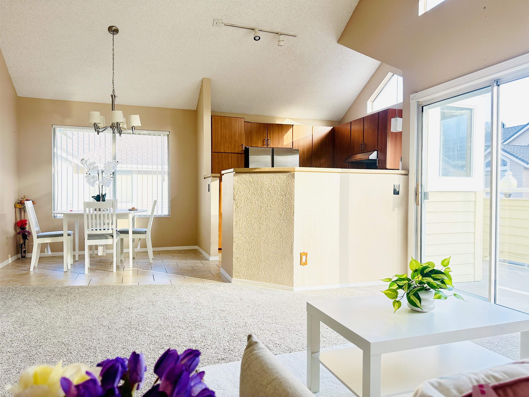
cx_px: 264
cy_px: 198
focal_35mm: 24
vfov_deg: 56.8
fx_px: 367
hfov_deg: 71.6
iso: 125
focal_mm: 6.86
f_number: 1.78
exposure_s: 1/121
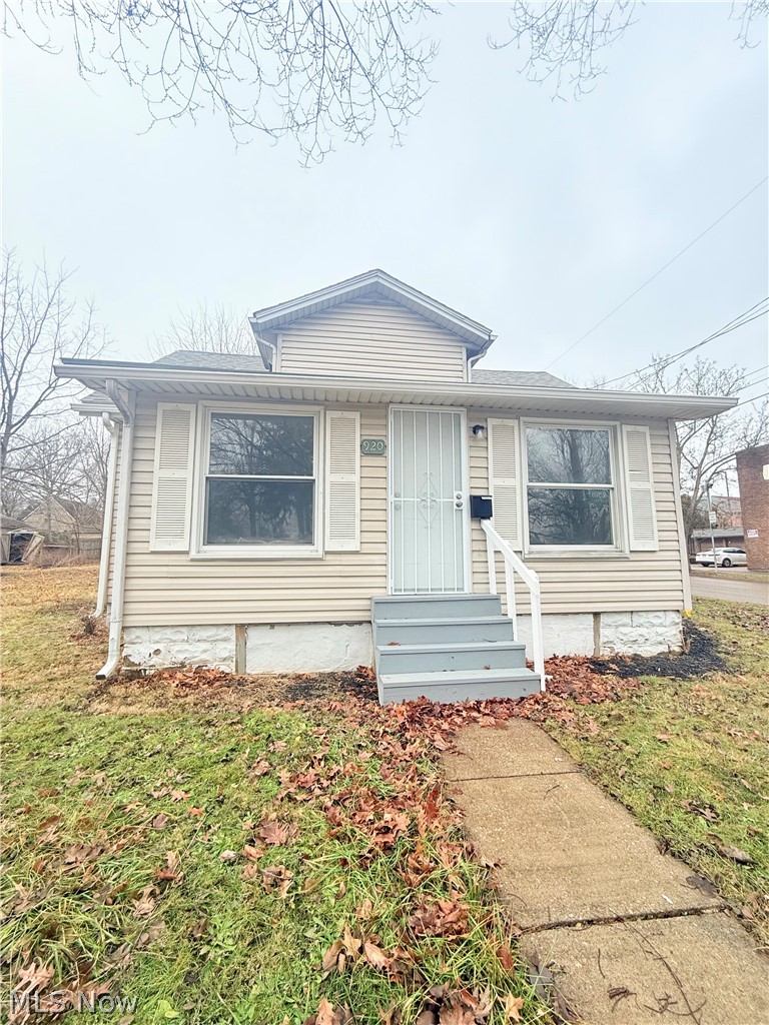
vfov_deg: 102.1
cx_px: 384
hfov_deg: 85.7
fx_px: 415
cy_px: 512
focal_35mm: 14
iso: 50
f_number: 2.2
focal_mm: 2.22
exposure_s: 1/830
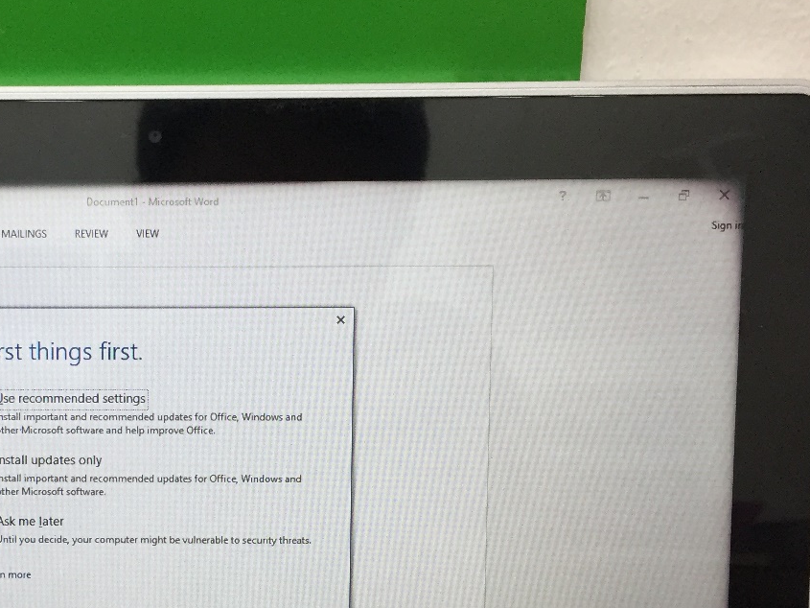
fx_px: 1311
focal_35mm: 56
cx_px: 126
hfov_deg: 33.0
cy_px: 481
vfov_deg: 25.7
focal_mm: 4.15
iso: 80
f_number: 2.2
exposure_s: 1/33
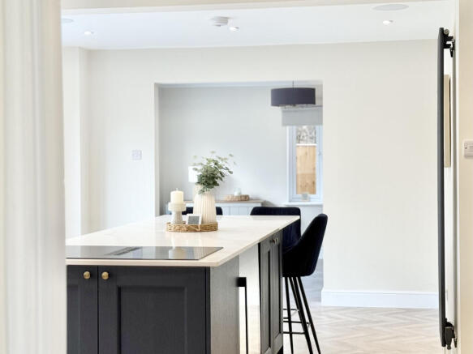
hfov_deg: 39.7
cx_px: 236
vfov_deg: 30.3
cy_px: 177
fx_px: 656
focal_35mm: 48
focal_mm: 6.76
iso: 50
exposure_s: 1/121
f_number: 1.78
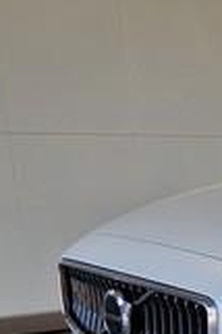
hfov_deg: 11.6
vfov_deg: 20.2
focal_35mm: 95
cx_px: 544
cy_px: 396
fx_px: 881
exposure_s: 1/180
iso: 50
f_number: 1.8
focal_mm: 5.4
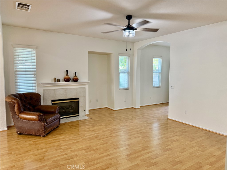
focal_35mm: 24
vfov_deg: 56.8
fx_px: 157
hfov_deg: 71.6
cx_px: 114
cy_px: 85
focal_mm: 6.76
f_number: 1.78
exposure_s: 1/60
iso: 200
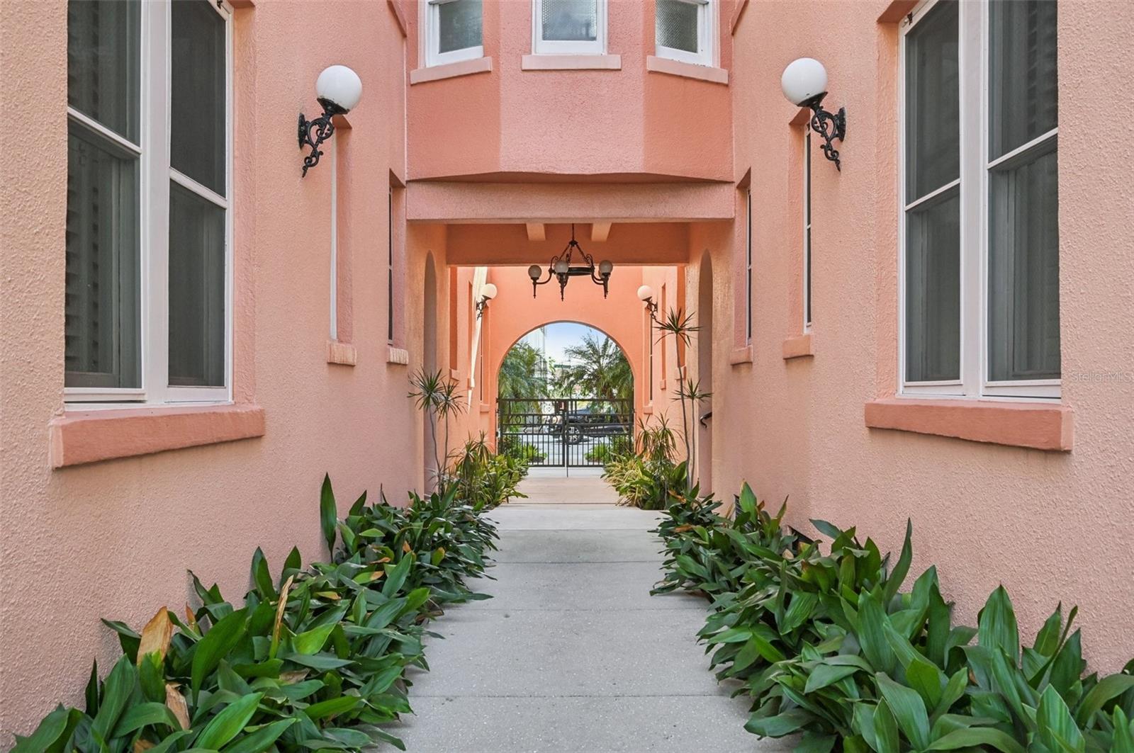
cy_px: 376
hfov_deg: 62.0
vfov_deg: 43.5
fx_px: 944
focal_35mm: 30
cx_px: 567
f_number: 8
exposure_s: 1/200
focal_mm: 30
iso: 400
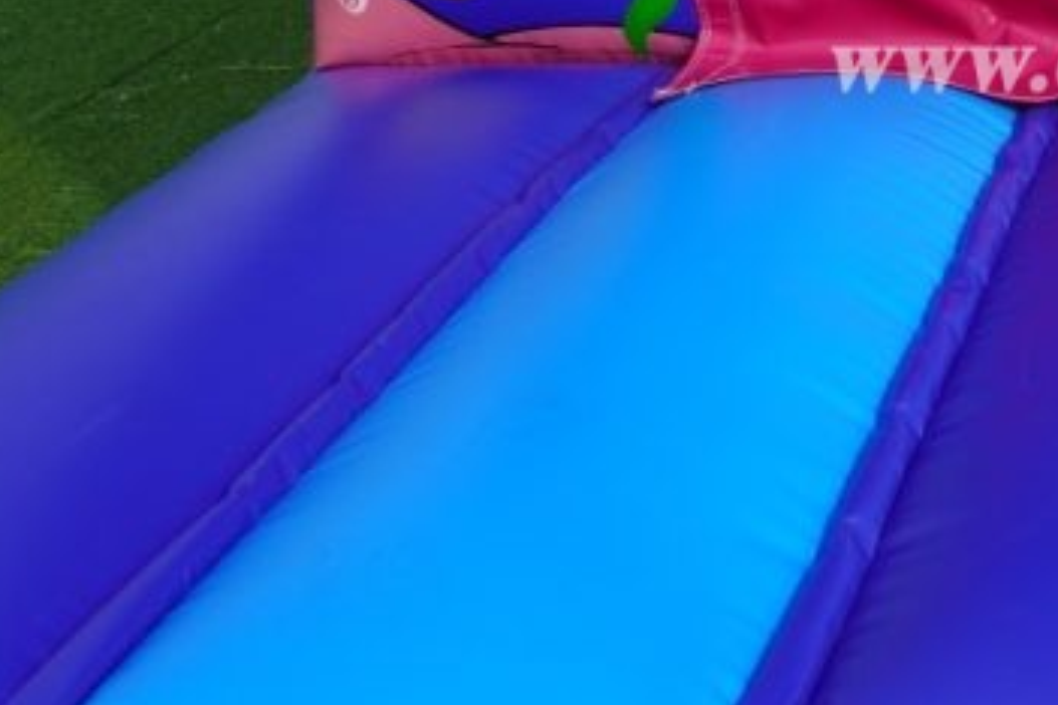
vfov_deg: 18.9
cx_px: 1378
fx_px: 2057
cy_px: 5
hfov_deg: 25.0
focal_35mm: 70
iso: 100
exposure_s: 1/160
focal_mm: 16
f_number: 10
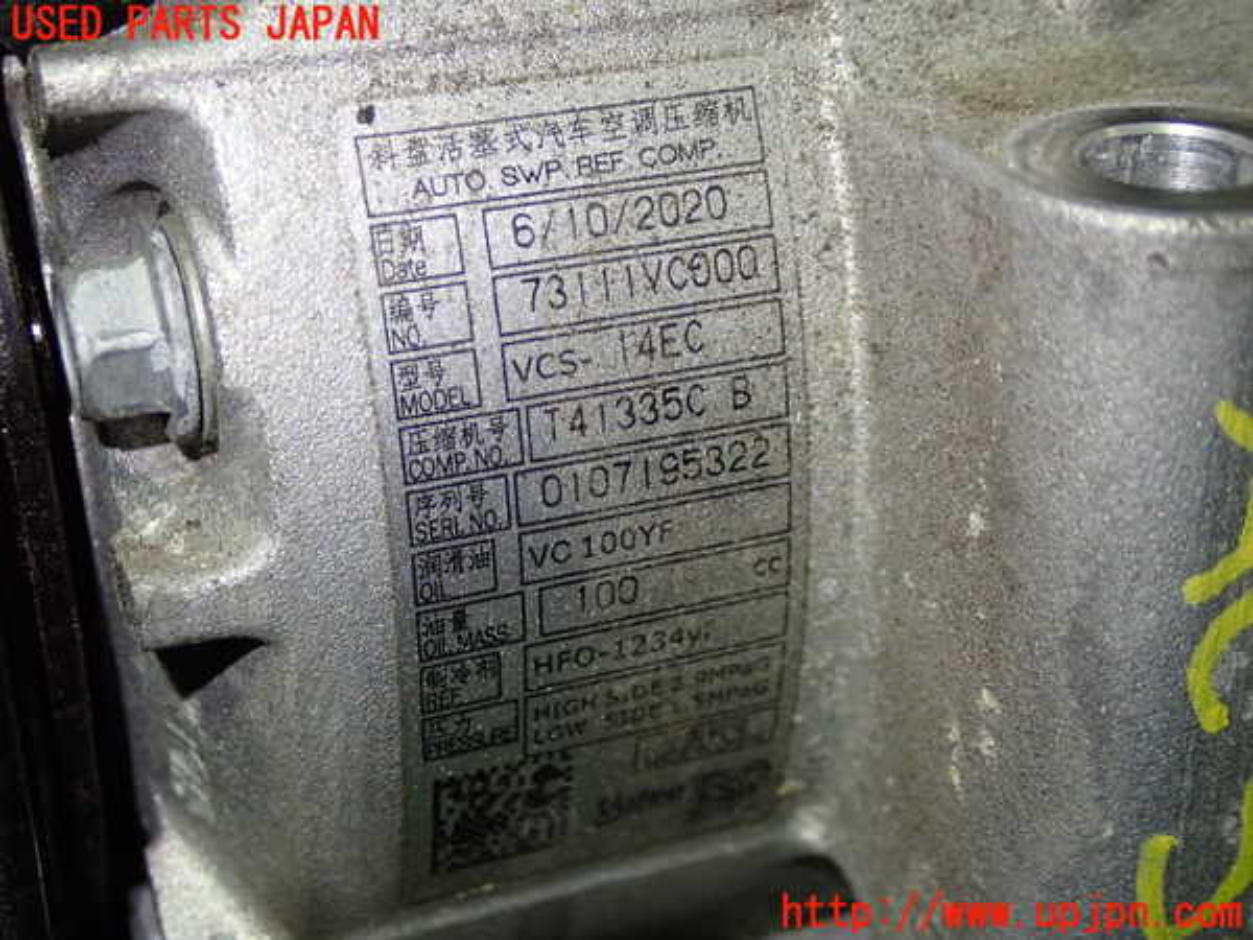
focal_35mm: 58
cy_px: 470
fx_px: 2099
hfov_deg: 33.2
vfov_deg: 25.2
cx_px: 626
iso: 500
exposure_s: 1/60
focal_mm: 10.35
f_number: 3.5
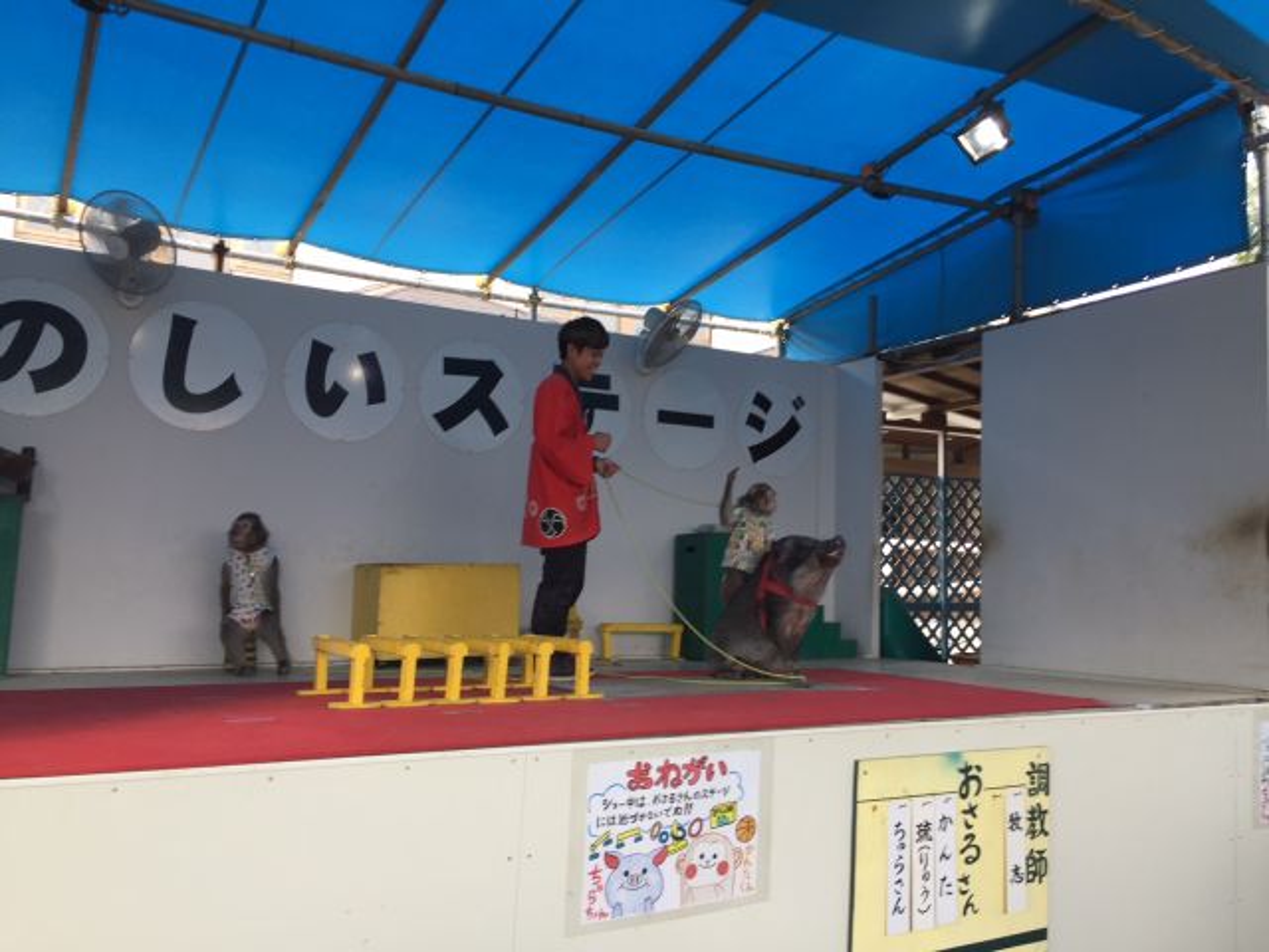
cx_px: 634
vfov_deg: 48.2
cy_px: 476
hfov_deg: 61.7
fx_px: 1063
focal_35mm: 29
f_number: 2.2
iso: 32
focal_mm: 4.15
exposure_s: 1/189
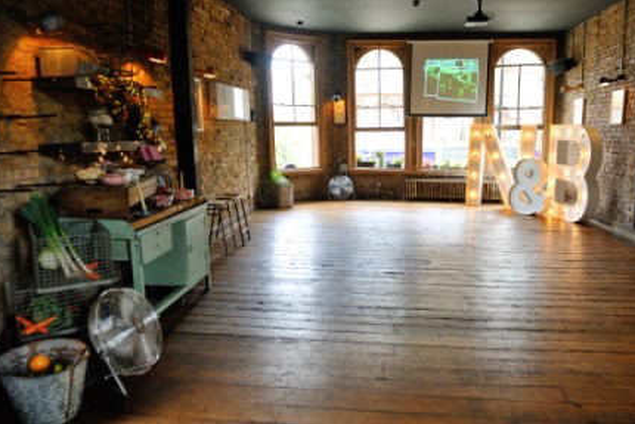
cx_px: 322
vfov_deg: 51.3
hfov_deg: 71.5
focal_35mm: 25
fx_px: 441
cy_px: 207
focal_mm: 24
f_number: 4.5
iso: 1600
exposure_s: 1/250
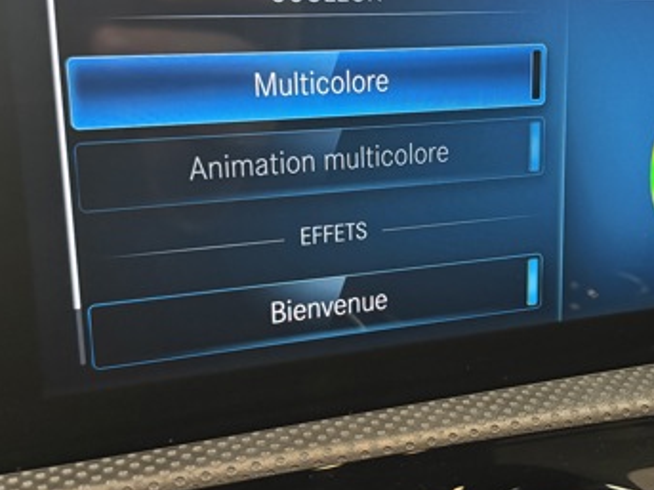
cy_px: 231
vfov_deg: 26.1
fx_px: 1058
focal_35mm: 56
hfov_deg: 33.8
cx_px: 477
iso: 320
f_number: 1.78
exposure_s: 1/50
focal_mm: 6.76
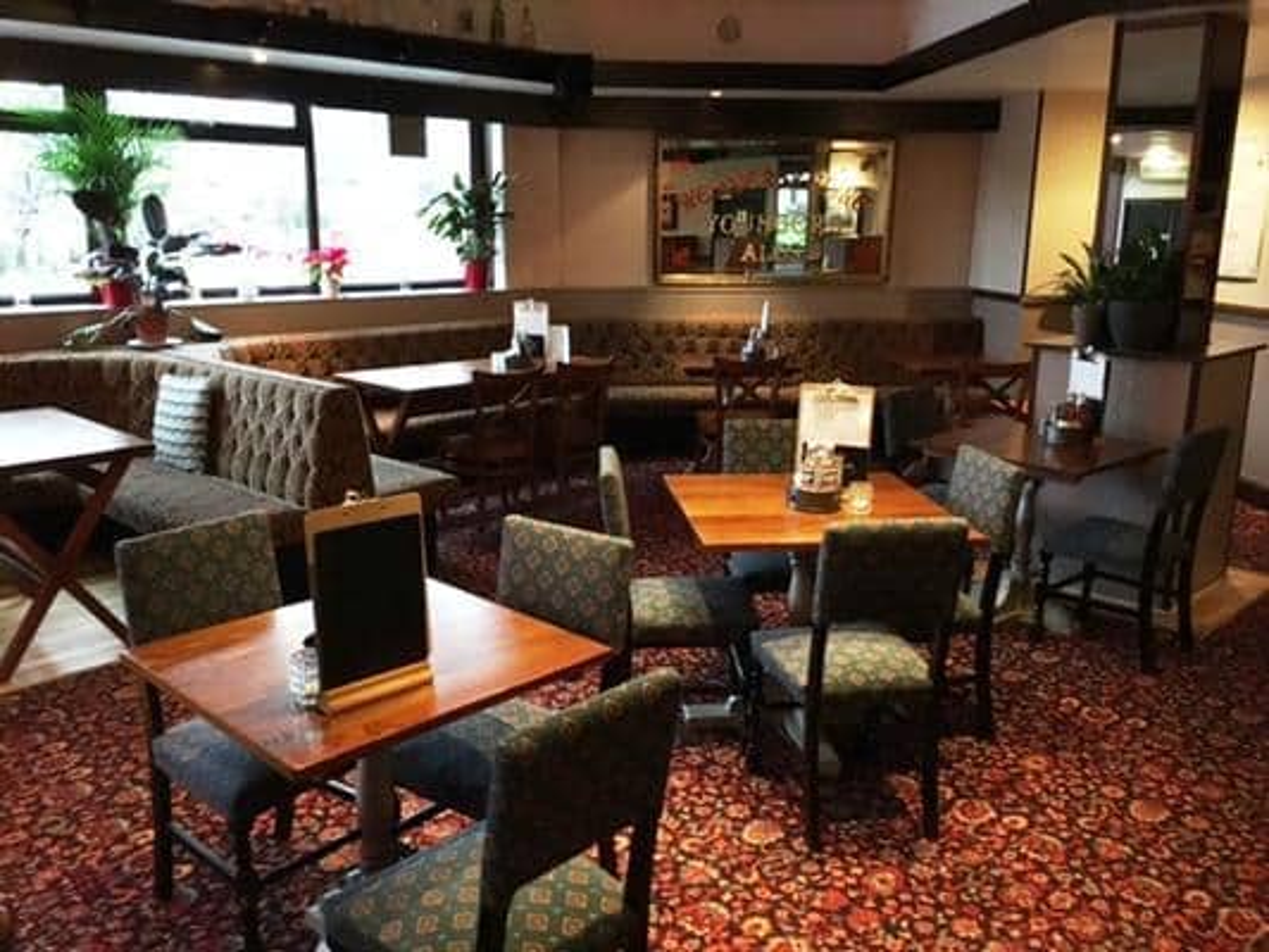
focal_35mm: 29
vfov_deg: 48.2
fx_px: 1063
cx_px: 634
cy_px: 476
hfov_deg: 61.6
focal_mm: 4.15
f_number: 2.2
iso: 250
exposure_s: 1/17
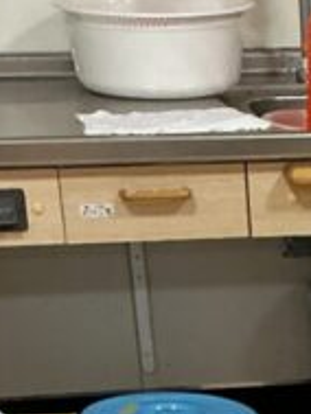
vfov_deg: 10.3
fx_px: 1879
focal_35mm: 157
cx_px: 644
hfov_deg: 8.9
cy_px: 1100
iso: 64
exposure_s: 1/60
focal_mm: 3
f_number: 1.8
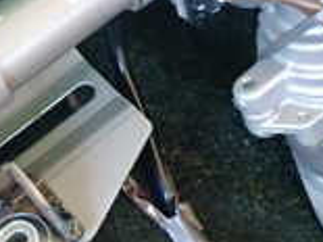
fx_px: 1082
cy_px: 31
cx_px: -27
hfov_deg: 16.5
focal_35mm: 116
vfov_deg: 12.7
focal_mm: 5.4
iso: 500
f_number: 2.3
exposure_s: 1/30
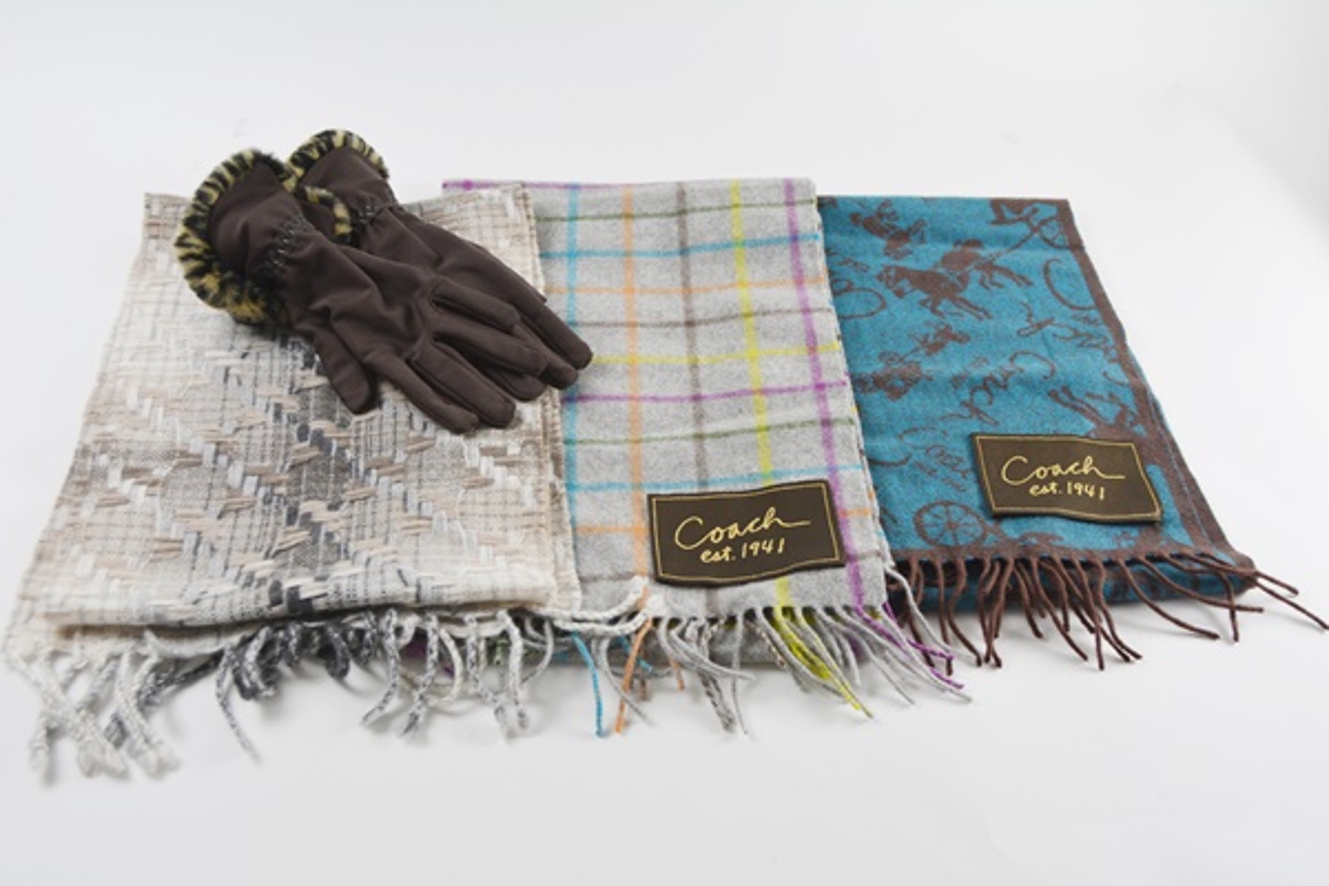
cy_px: 443
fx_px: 1440
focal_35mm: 39
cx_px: 664
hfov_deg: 49.6
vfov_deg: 34.2
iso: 400
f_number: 5.6
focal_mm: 26
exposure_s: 1/125
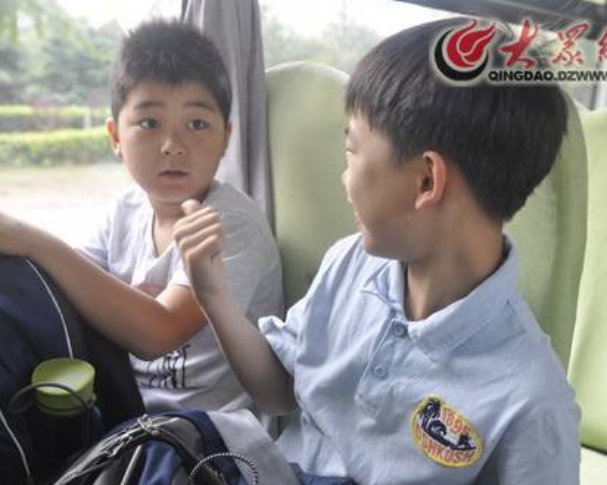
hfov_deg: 44.7
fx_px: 736
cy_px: 242
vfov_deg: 36.5
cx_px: 343
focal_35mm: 41
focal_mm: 24
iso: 640
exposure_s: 1/90
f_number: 4.8
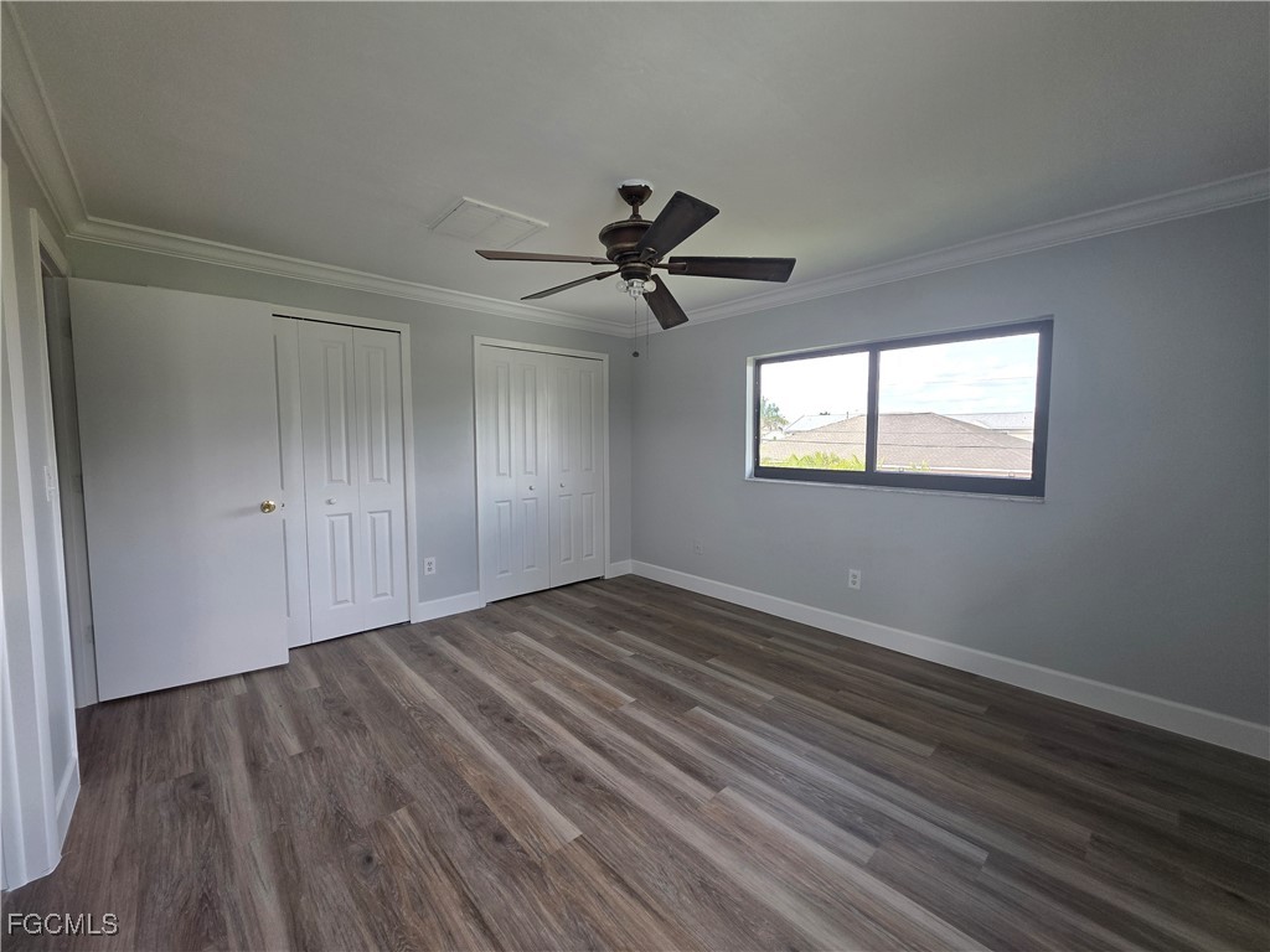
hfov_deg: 106.2
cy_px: 476
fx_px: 477
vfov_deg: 89.9
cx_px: 635
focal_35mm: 13
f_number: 1.9
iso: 80
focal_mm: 2.2
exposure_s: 1/120
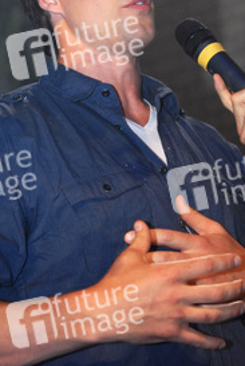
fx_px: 1566
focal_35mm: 154
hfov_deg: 8.9
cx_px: 115
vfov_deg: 13.3
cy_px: 115
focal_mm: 70
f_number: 3.5
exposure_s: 1/100
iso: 400
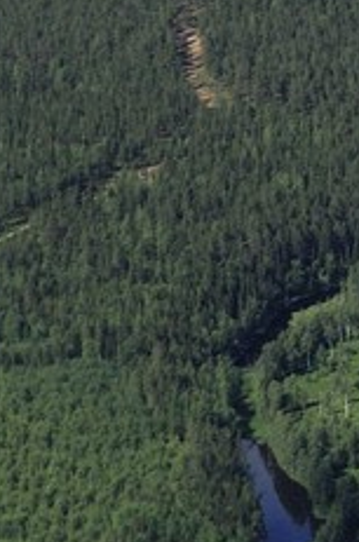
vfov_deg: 5.7
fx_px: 5461
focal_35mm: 363
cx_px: 1103
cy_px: 16
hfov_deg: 3.7
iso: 200
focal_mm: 35
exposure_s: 1/2000
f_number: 5
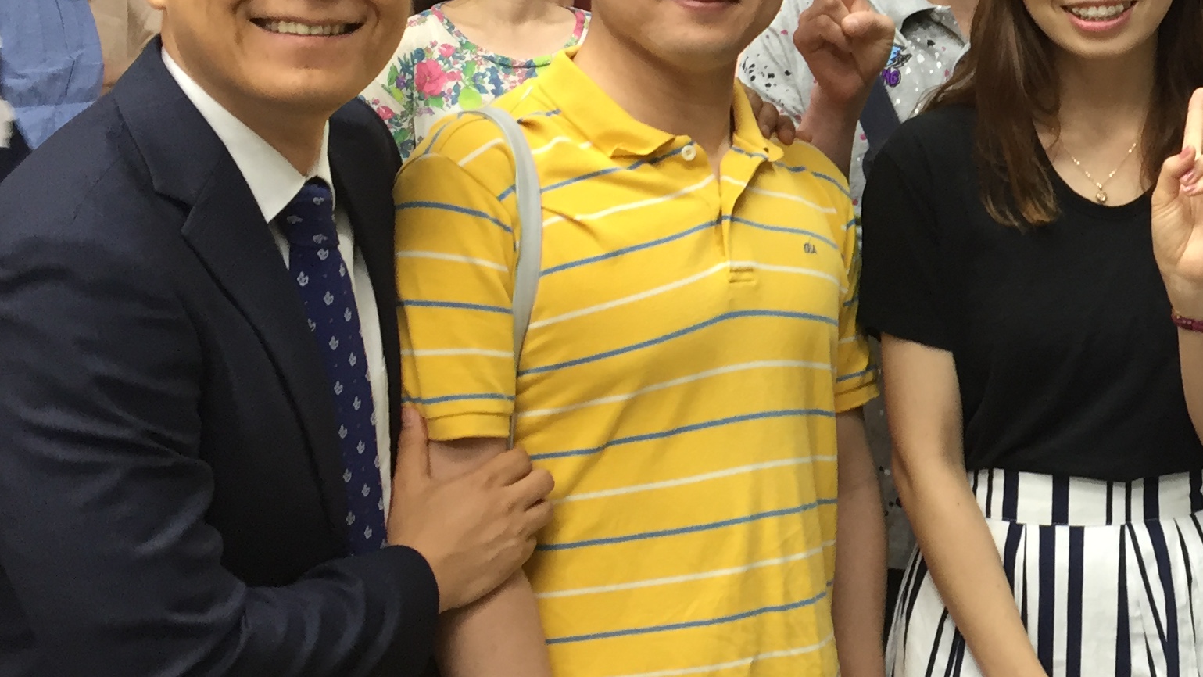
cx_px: 1113
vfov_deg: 17.9
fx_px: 2137
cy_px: 183
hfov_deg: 29.9
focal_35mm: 67
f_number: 2.2
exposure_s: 1/30
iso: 64
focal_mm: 4.15
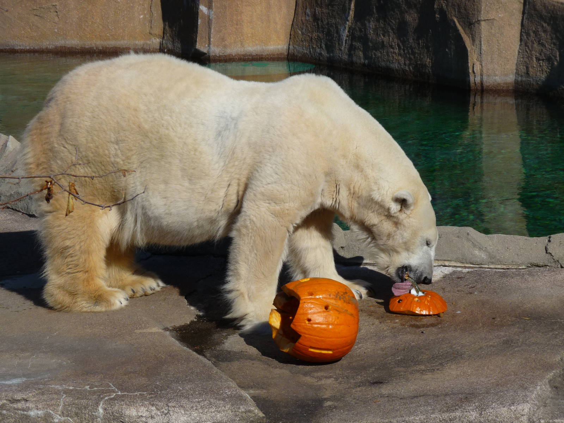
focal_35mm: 141
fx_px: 2297
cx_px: 282
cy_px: 212
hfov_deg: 14.0
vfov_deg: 10.5
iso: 100
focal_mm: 24.1
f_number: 11
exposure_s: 1/250
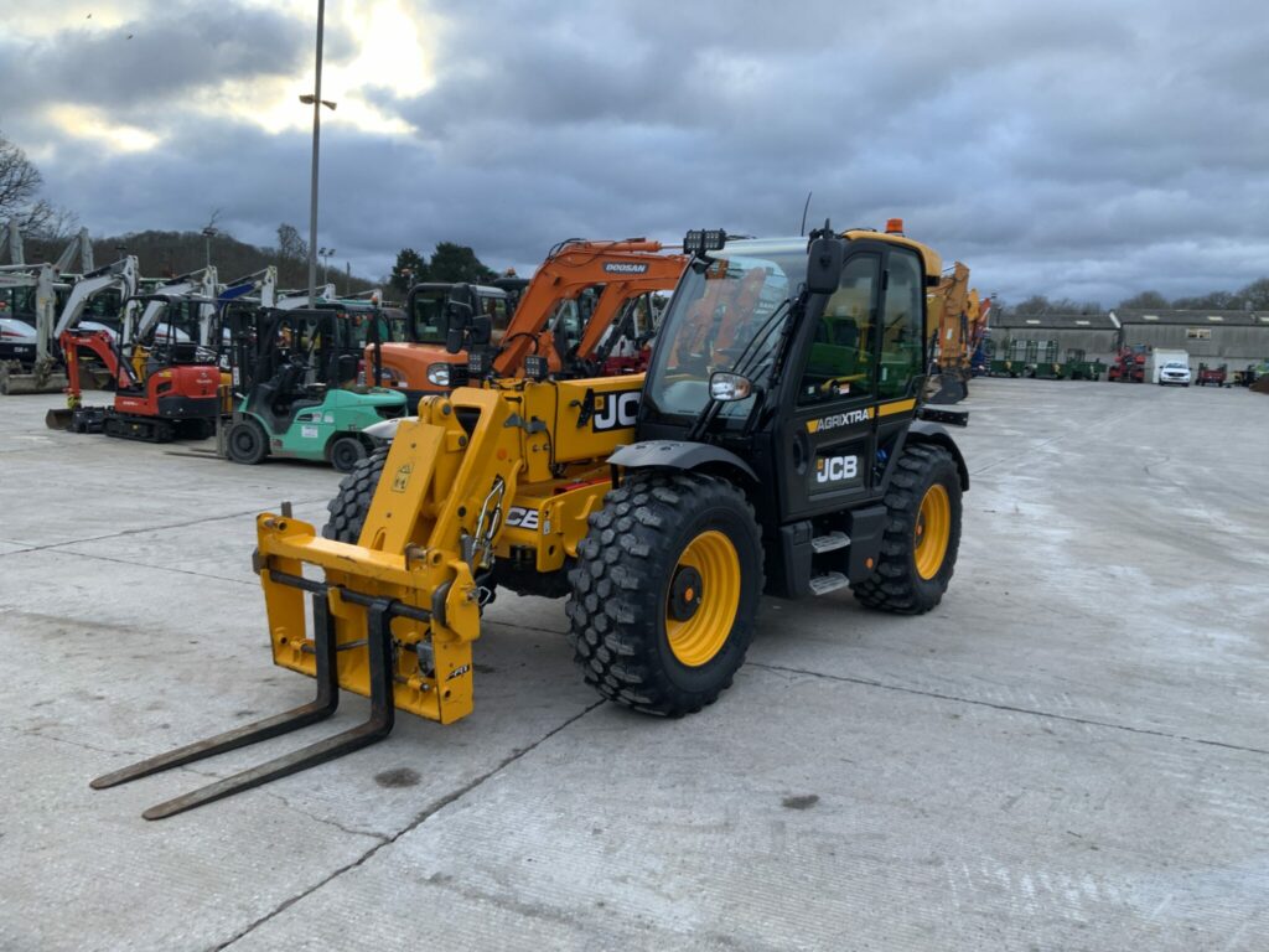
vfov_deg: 48.2
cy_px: 476
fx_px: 1063
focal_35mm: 29
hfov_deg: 61.7
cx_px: 634
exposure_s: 1/122
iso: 20
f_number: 1.8
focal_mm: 3
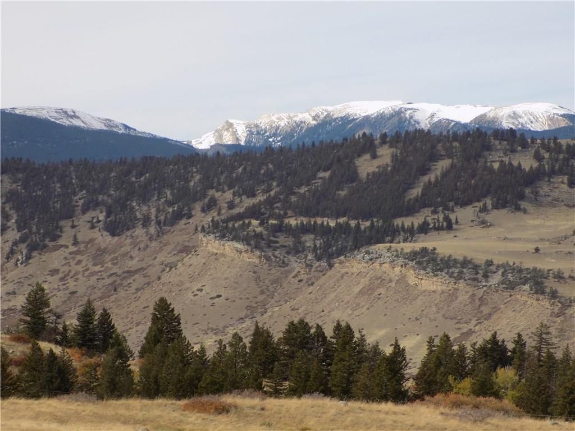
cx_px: 288
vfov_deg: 8.8
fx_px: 2791
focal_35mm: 168
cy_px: 216
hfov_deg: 11.8
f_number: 5.3
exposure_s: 1/400
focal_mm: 29.9
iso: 80
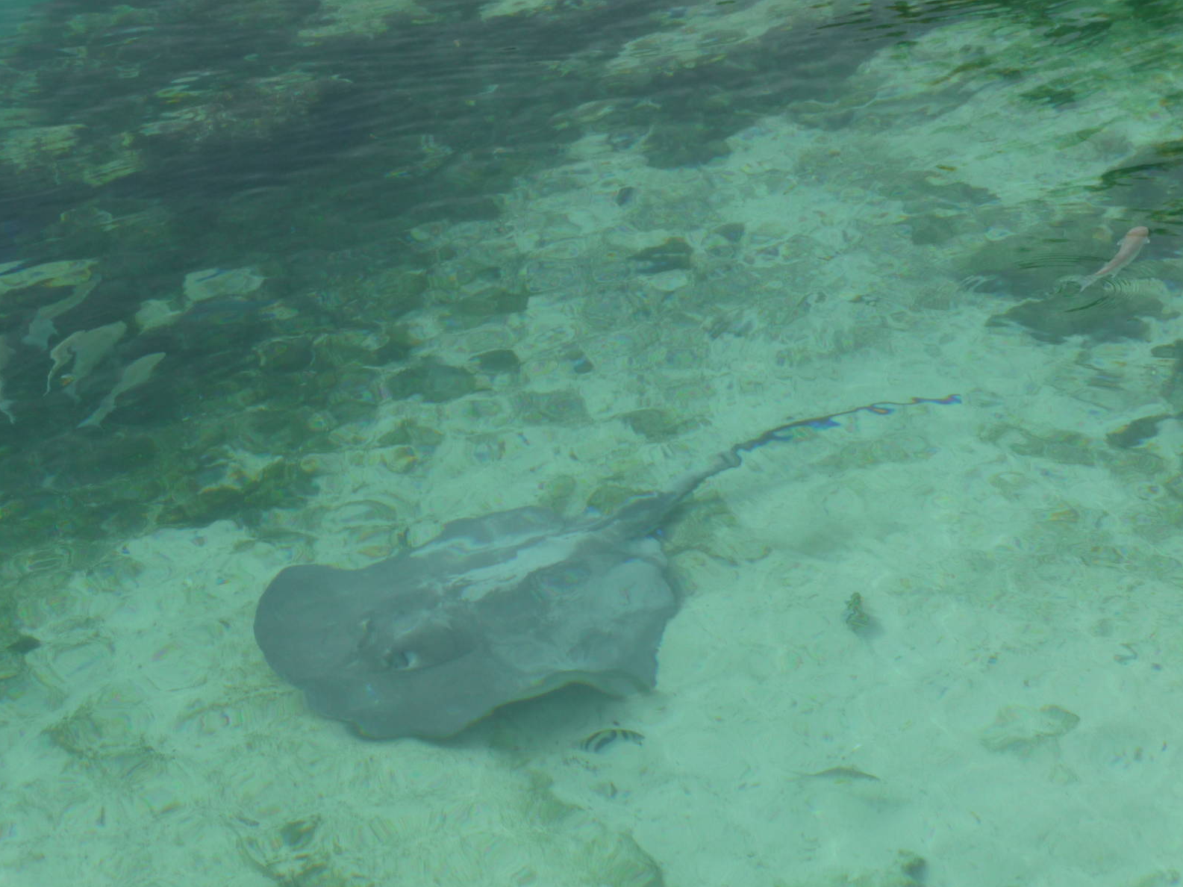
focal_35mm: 104
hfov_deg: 18.9
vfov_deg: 14.2
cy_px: 447
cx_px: 590
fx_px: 3553
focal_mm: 17.5
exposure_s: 1/400
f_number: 4.7
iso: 100
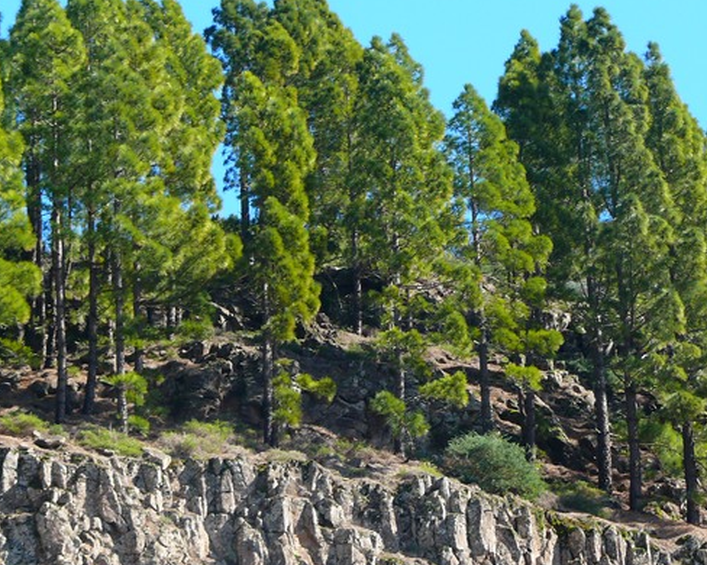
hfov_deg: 10.5
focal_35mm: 183
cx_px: 420
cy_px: 246
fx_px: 3828
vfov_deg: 8.4
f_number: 3.6
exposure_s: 1/125
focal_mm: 25.8
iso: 100
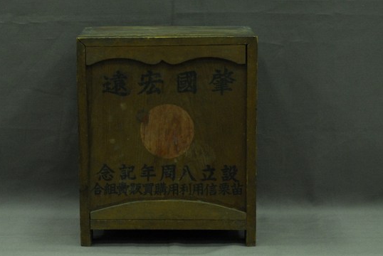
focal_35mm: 107
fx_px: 1140
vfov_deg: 12.8
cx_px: 167
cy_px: 139
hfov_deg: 19.1
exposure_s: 1/13
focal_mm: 60
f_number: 10
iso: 1000
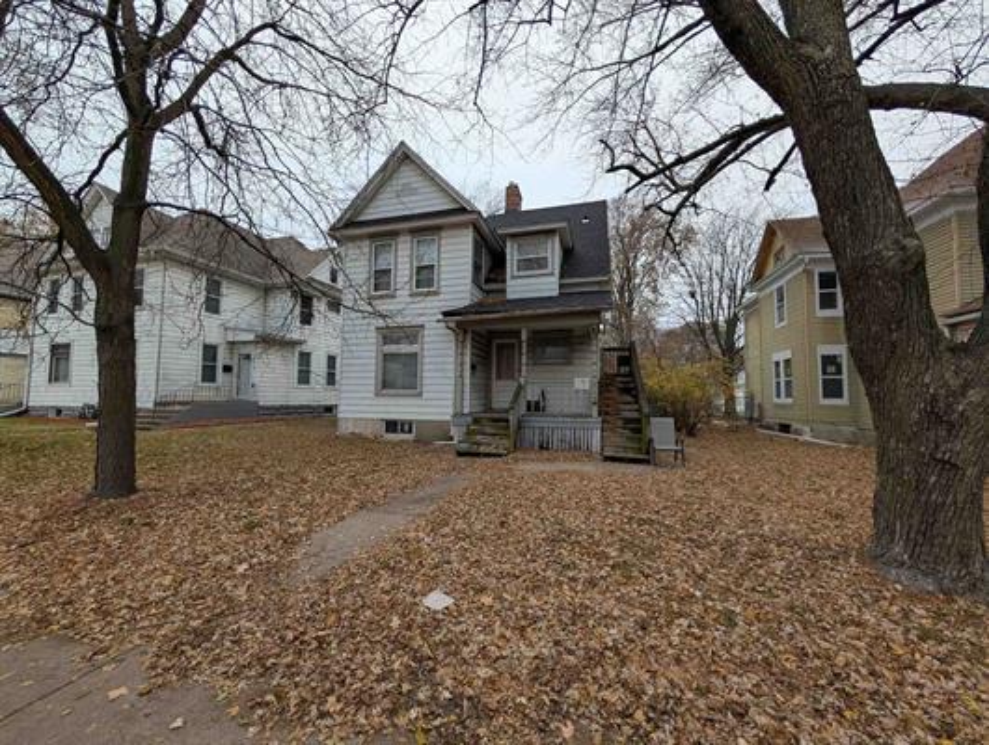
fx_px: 343
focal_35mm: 12
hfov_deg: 110.4
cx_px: 494
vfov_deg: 94.7
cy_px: 372
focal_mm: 2.02
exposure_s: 1/836
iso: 53
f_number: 1.7
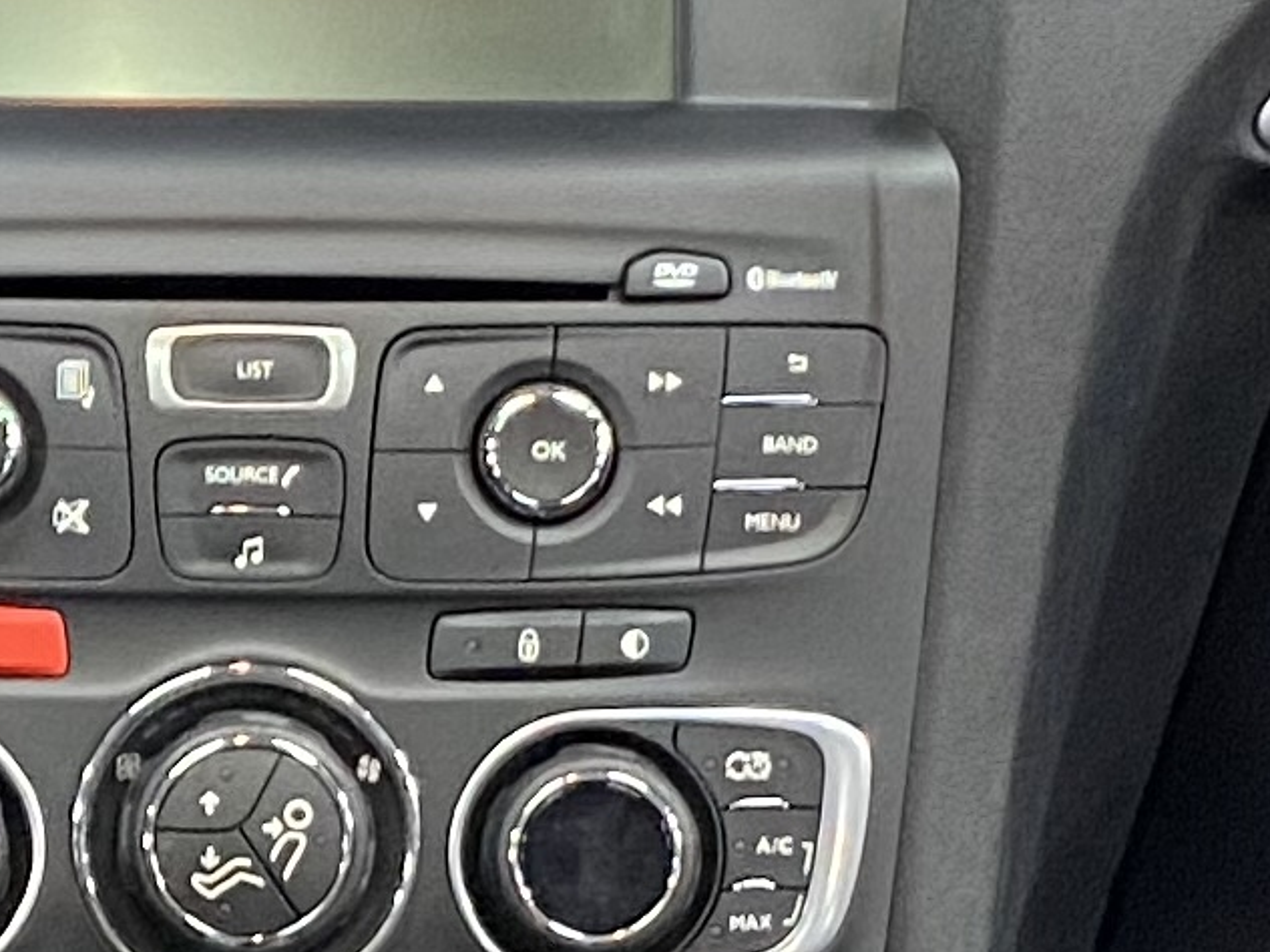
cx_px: 96
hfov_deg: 11.8
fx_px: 6090
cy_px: 930
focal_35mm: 166
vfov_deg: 8.9
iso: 500
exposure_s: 1/33
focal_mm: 4.25
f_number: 1.8
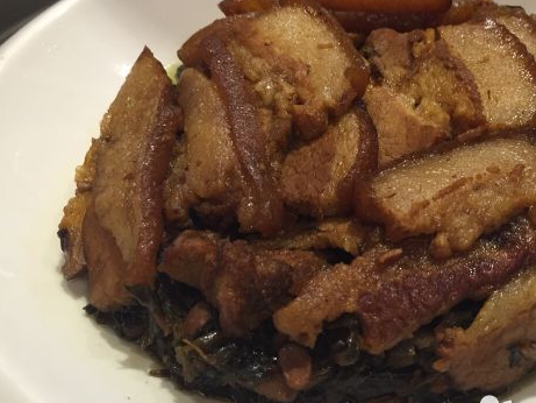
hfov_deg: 42.4
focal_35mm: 44
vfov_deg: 32.9
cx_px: 353
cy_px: 178
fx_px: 681
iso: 125
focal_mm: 4.15
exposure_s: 1/33
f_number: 2.2
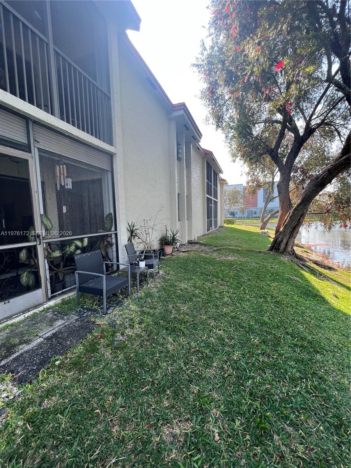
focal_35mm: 13
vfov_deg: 106.2
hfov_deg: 89.9
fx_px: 176
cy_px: 234
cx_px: 176
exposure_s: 1/218
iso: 32
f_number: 1.8
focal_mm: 1.57
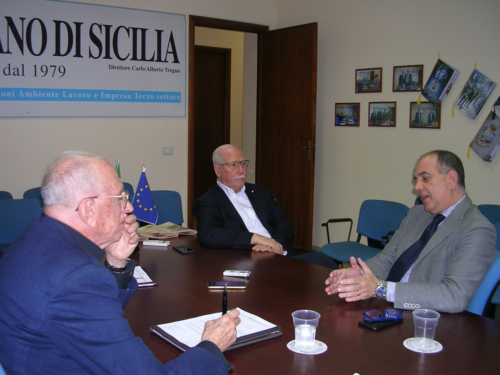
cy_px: 188
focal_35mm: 38
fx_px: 549
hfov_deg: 49.0
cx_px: 250
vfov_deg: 37.7
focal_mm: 5.8
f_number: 2.8
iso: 91
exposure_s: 1/60.1
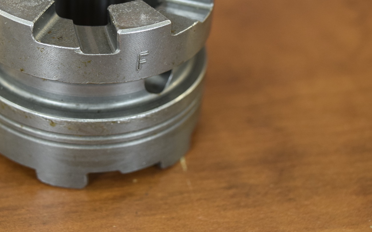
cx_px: 121
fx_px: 1003
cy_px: 35
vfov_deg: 13.1
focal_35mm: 99
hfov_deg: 20.9
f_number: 5.6
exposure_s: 1/125
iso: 640
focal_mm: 35
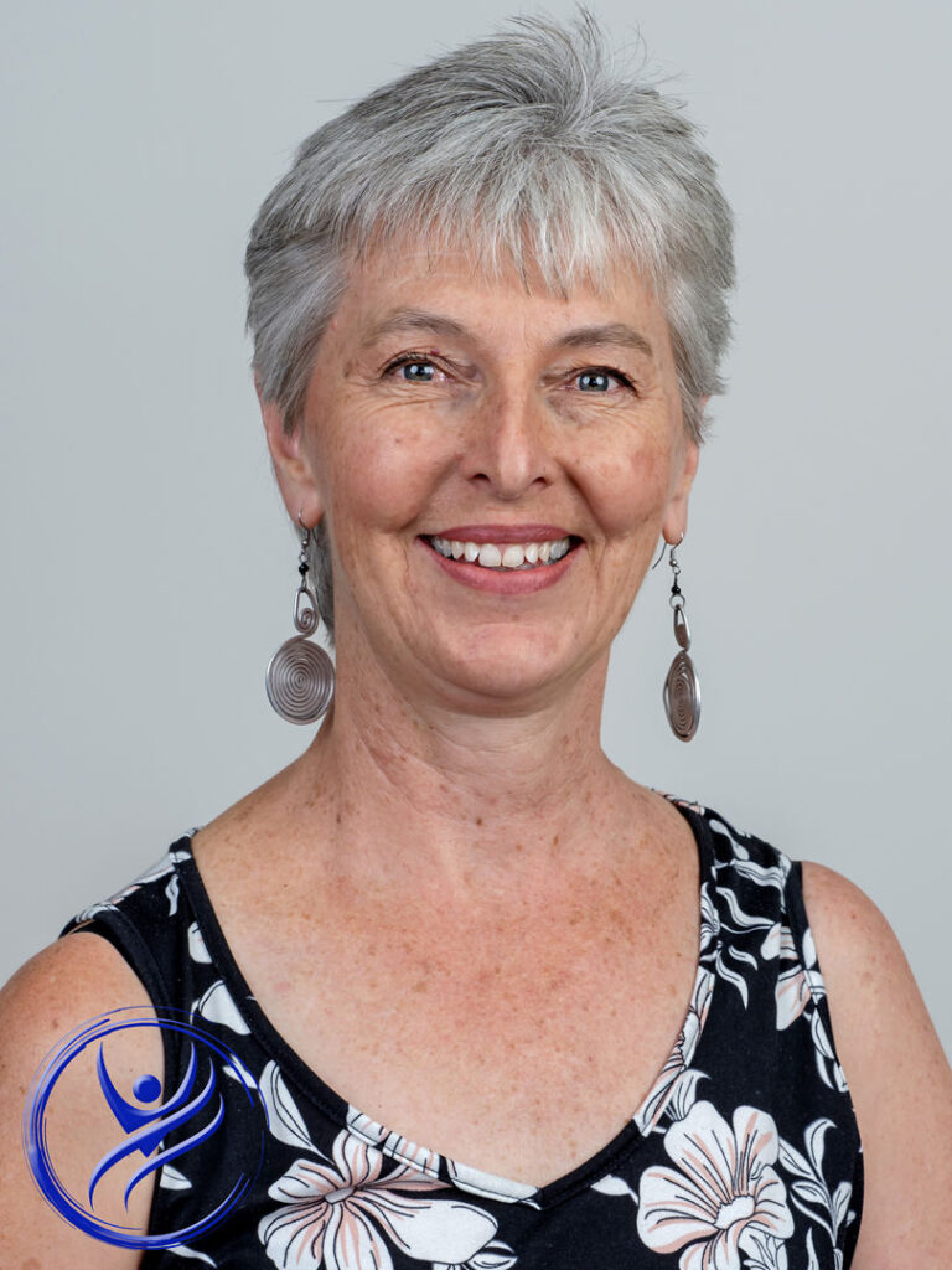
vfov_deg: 15.4
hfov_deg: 11.6
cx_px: 476
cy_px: 635
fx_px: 4694
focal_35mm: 128
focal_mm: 64
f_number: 6.3
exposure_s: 1/60
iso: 200
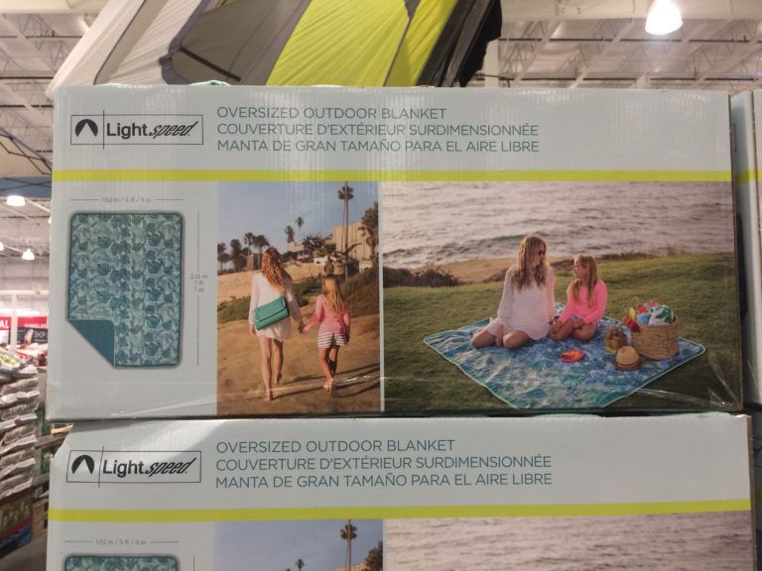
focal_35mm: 29
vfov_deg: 48.2
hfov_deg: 61.7
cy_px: 286
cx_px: 381
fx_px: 638
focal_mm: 4.15
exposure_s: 1/30
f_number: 2.2
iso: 100
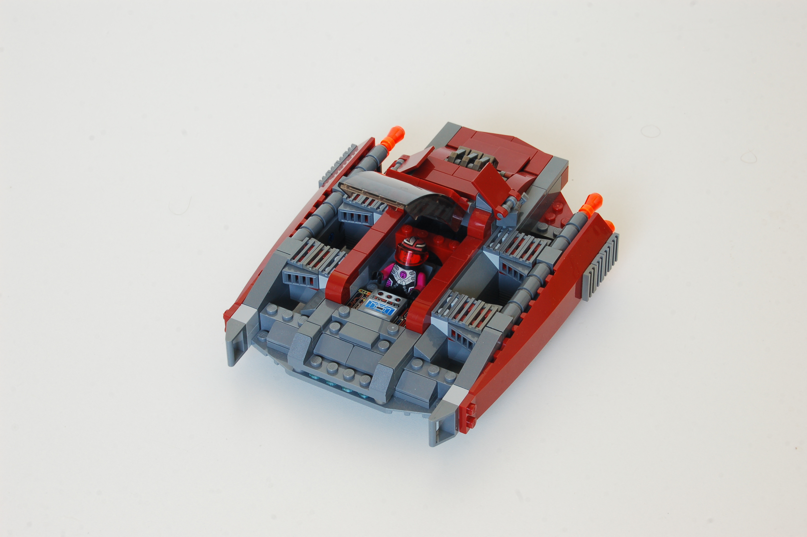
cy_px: 268
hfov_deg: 24.6
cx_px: 404
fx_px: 1848
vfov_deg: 16.5
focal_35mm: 82
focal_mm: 55
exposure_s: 1/1.3
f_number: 14
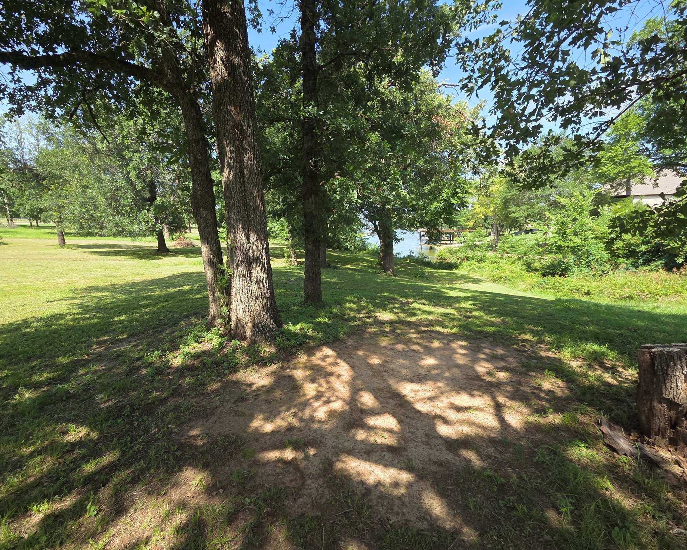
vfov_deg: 88.0
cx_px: 316
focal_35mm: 14
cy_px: 276
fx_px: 285
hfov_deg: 100.5
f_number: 2.2
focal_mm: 2.2
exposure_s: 1/499
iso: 50
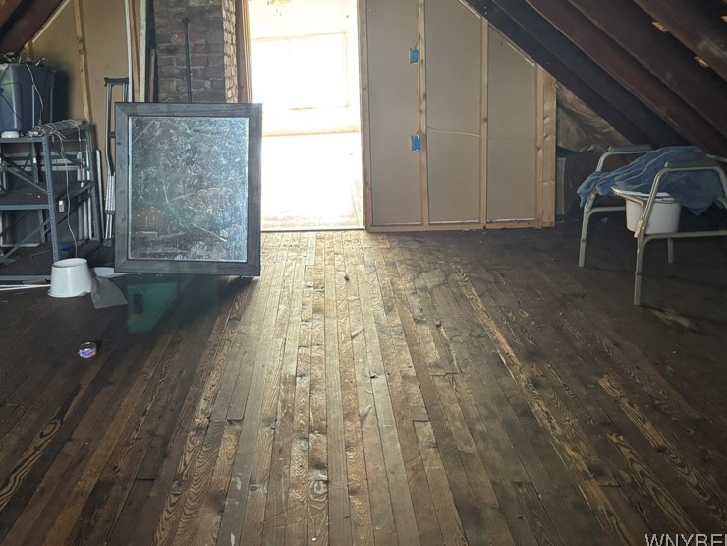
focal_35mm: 36
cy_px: 187
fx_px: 756
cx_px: 245
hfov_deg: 50.5
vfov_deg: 39.2
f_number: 1.6
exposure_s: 1/50
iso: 500
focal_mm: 5.96
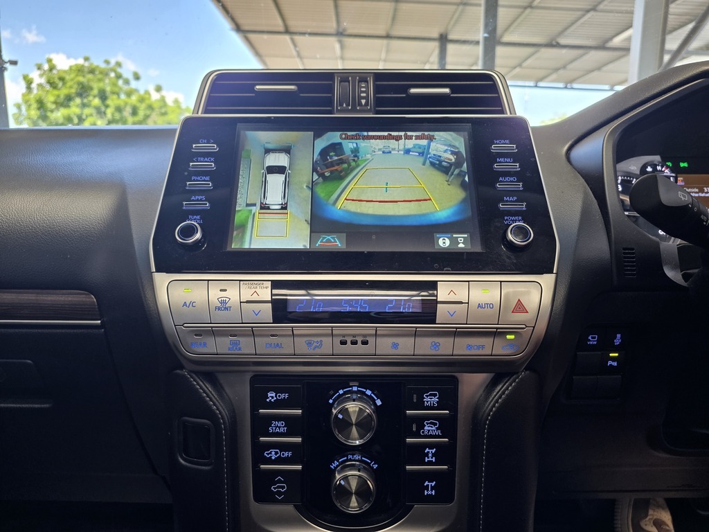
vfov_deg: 58.9
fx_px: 471
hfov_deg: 73.9
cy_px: 266
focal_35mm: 23
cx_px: 354
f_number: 1.7
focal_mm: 6.25
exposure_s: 1/100
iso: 160
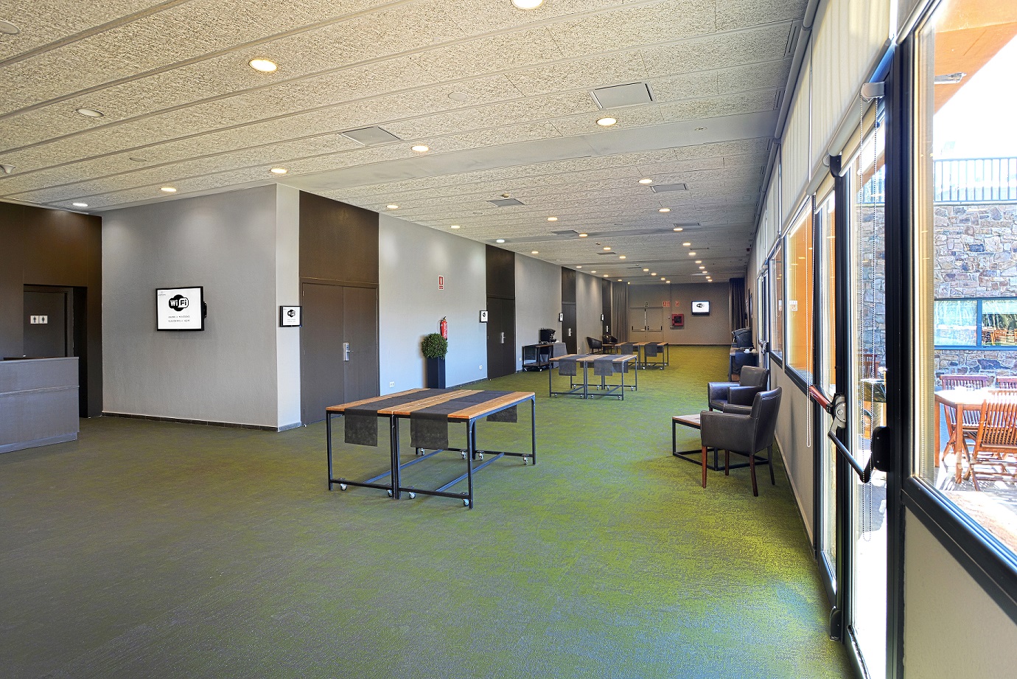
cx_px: 508
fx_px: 480
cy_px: 340
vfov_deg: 70.5
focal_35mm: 17
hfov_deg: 93.3
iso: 640
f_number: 6.3
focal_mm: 17
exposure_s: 1/13
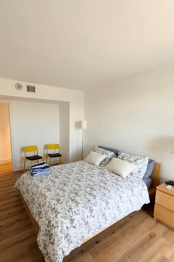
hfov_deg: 66.8
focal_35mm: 18
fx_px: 131
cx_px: 70
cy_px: 142
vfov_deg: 89.8
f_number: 2.2
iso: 40
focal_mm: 2.22
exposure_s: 1/121
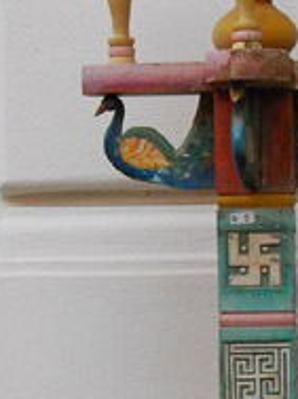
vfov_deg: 13.3
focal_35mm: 147
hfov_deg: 10.0
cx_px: 237
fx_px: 1693
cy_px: 382
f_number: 13
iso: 400
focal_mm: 24
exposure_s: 1/60
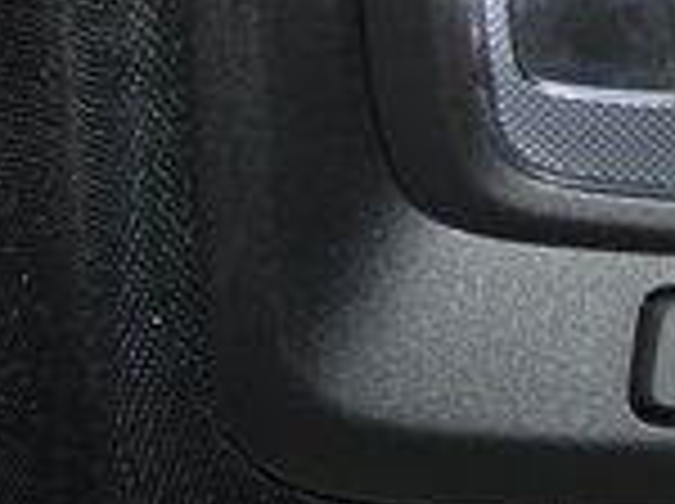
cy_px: -97
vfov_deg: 9.9
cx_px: 1152
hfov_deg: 12.4
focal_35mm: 148
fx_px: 2881
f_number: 3.8
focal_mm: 24
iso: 720
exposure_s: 1/60
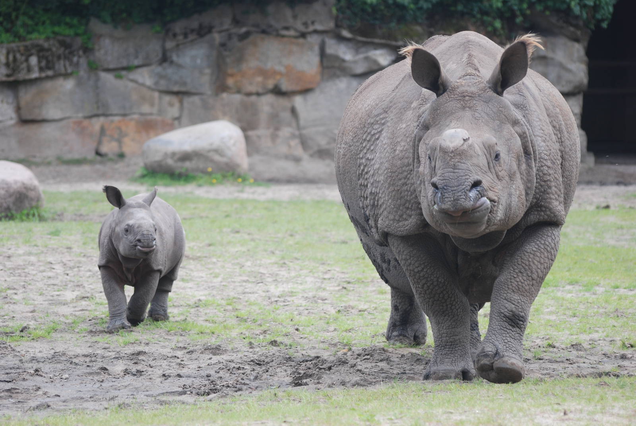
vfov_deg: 6.8
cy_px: 213
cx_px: 318
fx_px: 3582
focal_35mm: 202
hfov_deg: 10.1
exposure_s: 1/320
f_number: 4.5
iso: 200
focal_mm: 135
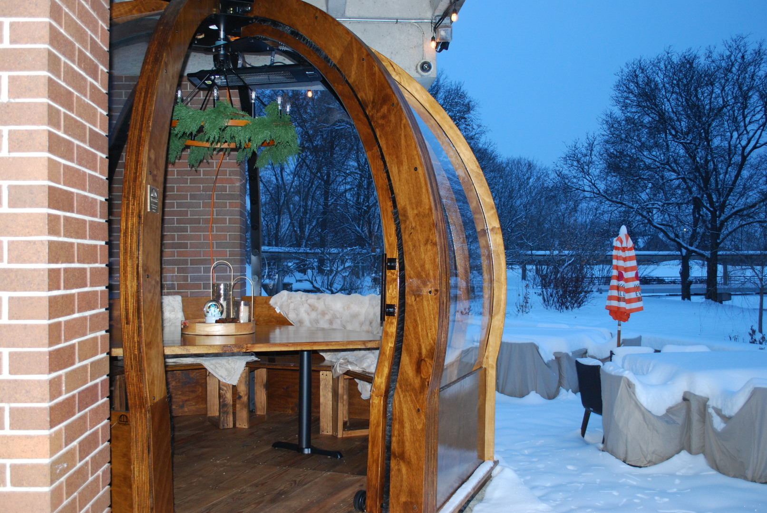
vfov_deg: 37.0
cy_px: 256
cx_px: 384
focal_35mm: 36
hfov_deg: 53.1
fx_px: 768
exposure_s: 1/60
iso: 500
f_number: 4.2
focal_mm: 24
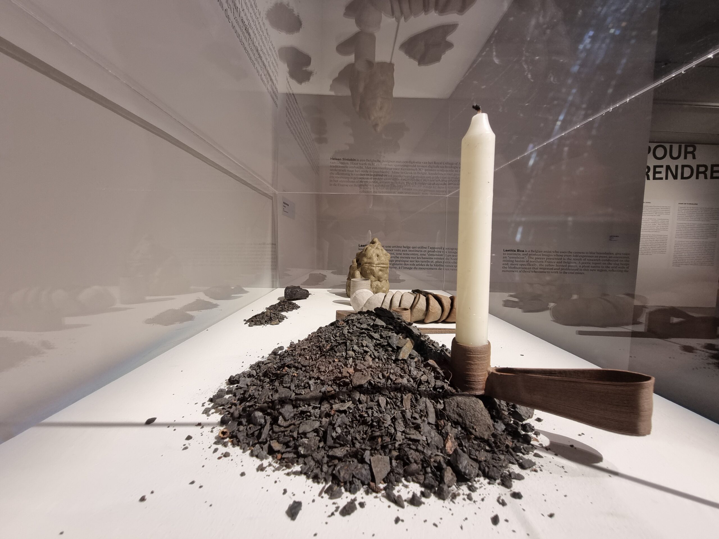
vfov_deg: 89.9
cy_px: 270
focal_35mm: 13
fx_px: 270
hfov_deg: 106.2
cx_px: 360
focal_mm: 2.2
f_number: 2.2
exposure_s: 1/50
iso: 160
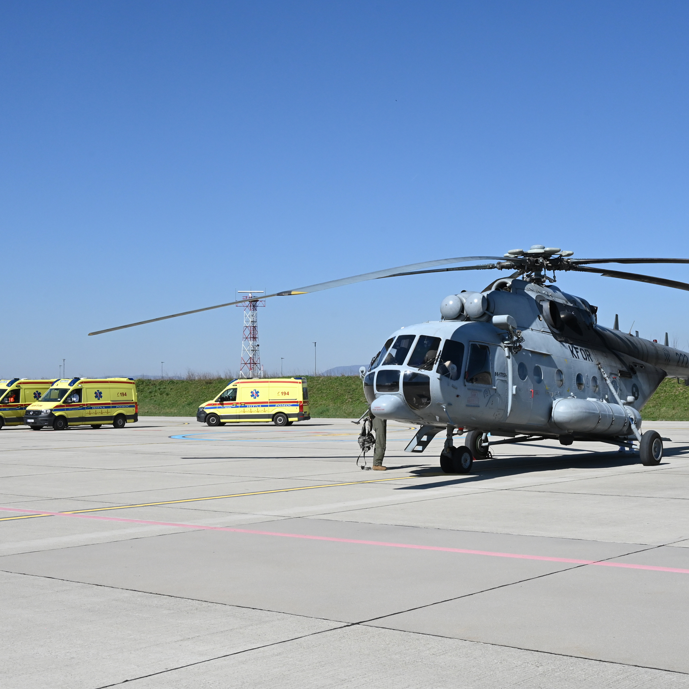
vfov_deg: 34.7
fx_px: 1103
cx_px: 378
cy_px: 348
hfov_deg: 34.7
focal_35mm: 49
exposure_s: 1/2500
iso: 1600
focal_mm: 38
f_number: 13
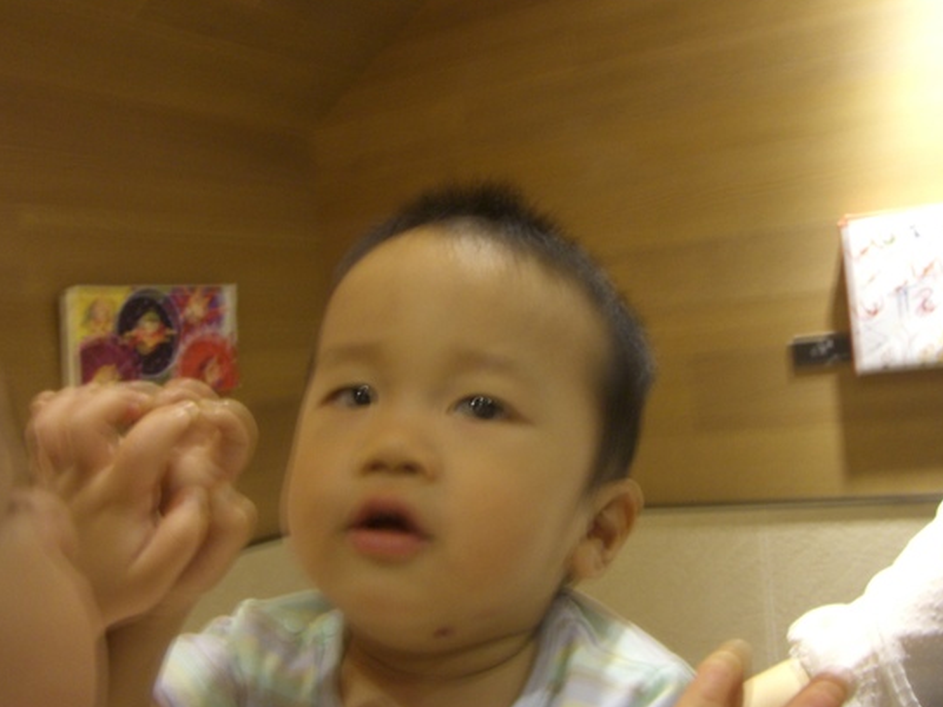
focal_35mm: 42
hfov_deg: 44.8
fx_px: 1144
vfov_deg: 34.3
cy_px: 365
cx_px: 511
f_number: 2.7
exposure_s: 1/8
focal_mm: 6.2
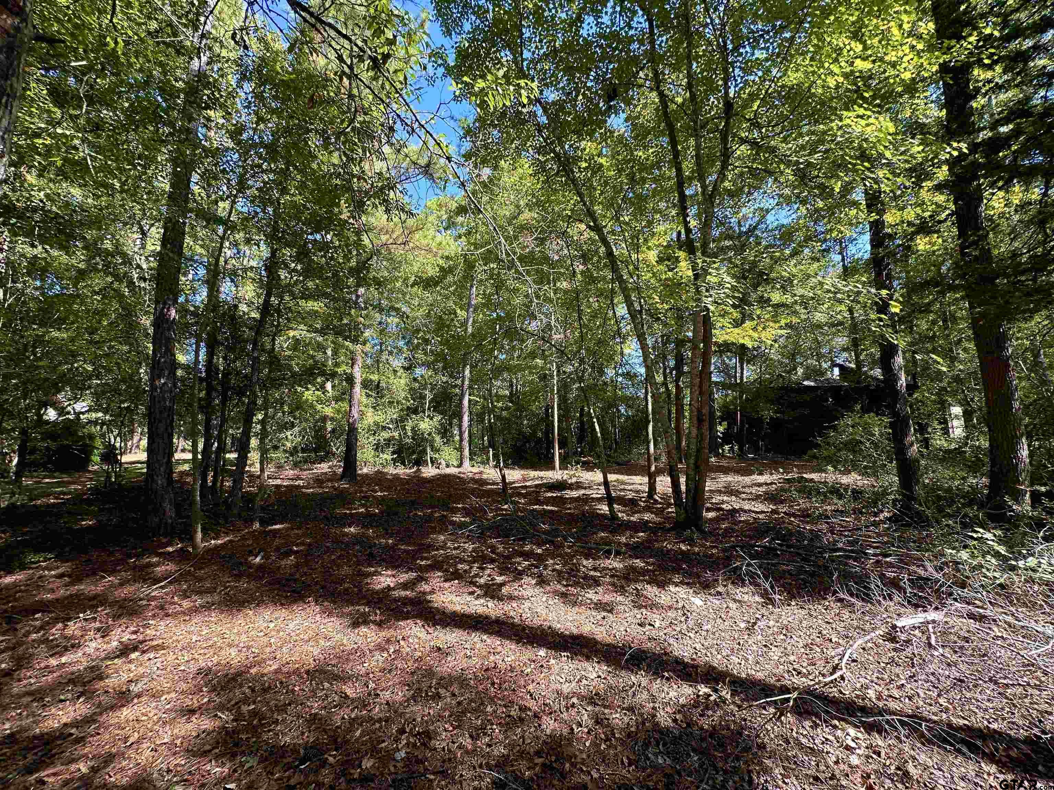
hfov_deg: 102.1
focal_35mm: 14
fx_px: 426
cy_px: 395
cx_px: 527
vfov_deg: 85.7
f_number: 2.2
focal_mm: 2.22
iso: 40
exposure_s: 1/193
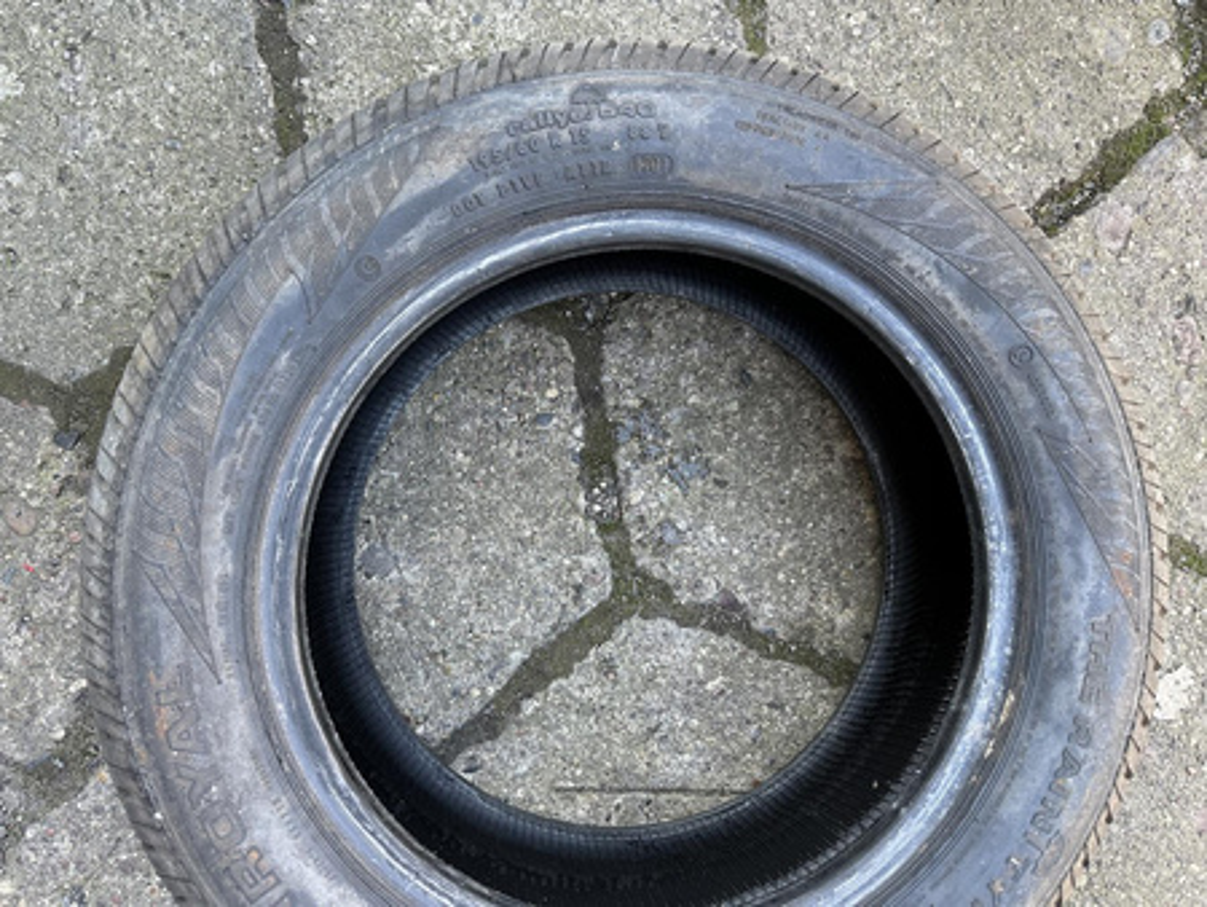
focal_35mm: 24
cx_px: 604
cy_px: 454
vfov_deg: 56.9
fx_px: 837
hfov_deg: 71.6
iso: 160
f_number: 1.78
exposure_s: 1/121
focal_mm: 6.86
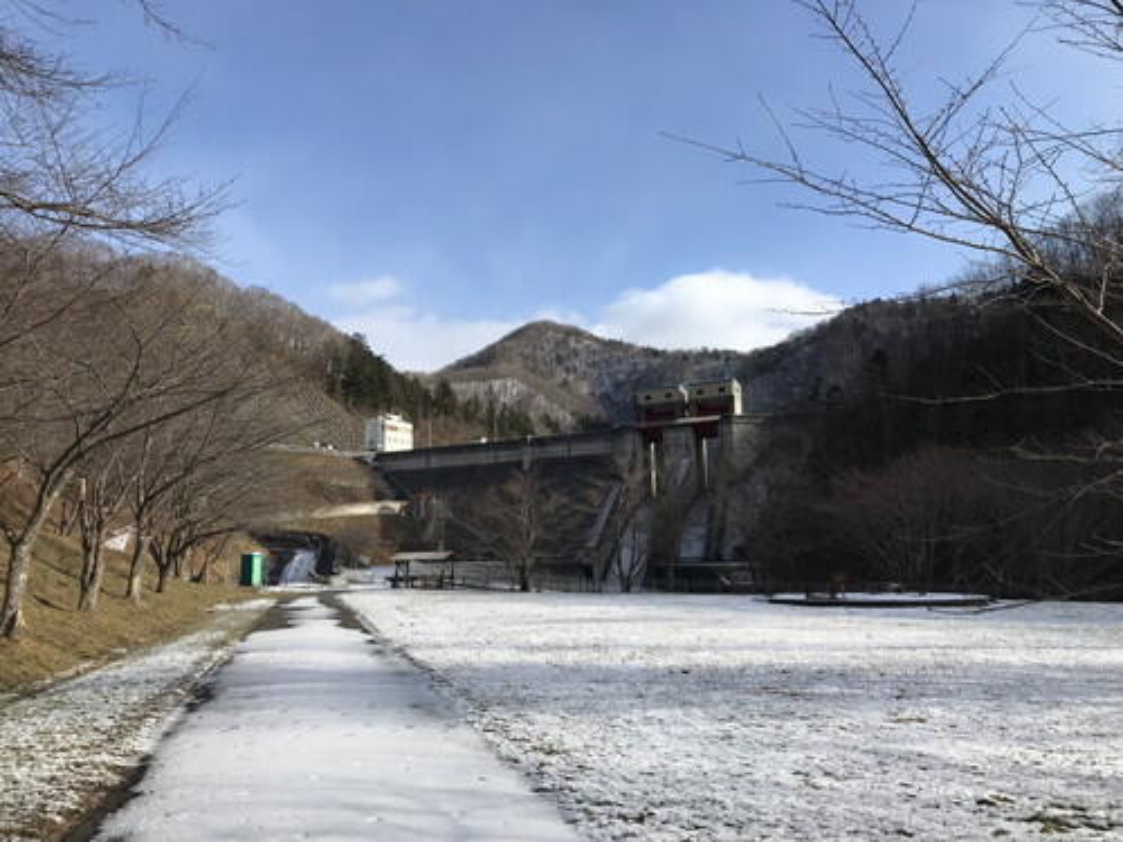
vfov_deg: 49.7
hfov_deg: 63.4
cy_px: 421
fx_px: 908
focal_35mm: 28
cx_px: 562
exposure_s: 1/2336
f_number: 1.8
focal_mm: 3.99
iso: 20
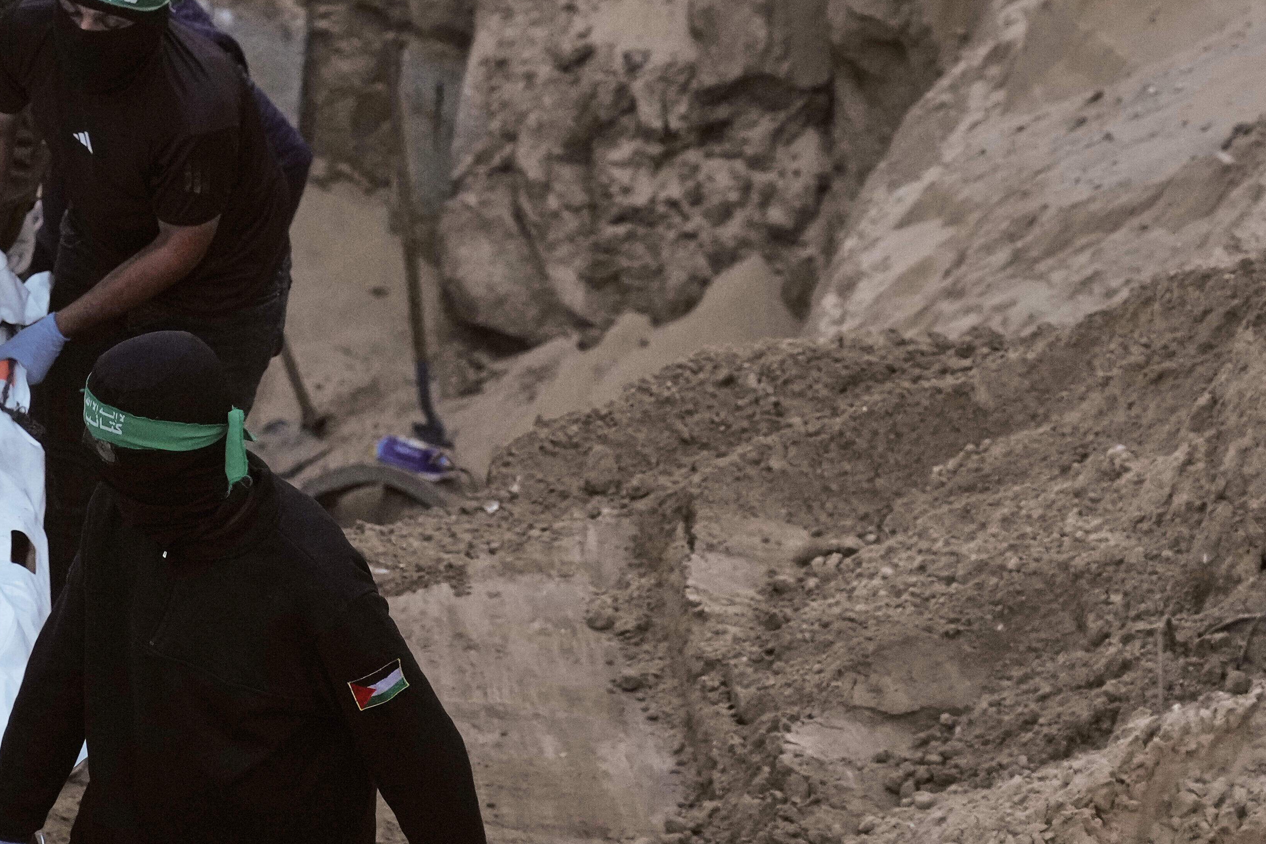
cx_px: 2
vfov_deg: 6.8
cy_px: 456
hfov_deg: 10.2
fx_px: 7068
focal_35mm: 201
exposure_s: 1/250
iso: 2000
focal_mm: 76
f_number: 4
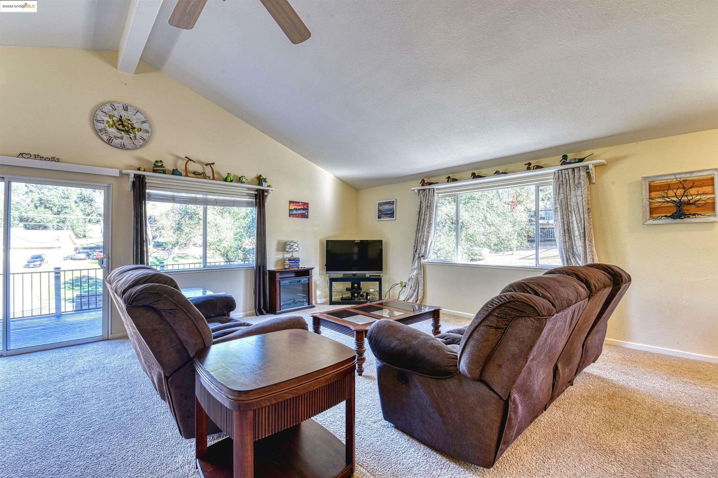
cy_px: 239
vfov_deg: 77.3
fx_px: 299
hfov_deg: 100.4
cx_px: 359
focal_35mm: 15
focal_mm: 15
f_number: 11
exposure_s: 1/3.33
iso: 400
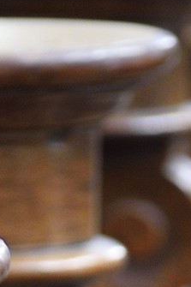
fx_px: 3999
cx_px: 233
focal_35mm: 502
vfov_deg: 3.9
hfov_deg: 2.7
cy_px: 988
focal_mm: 70
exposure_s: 1/4
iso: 800
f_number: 5
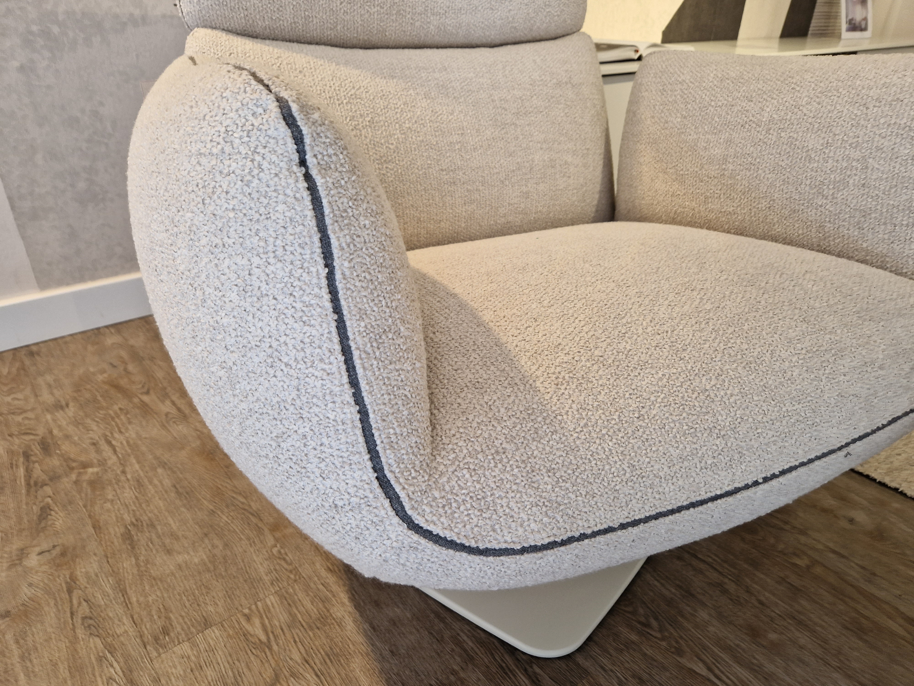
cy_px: 343
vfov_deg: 58.9
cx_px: 457
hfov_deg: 73.9
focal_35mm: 23
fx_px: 607
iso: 125
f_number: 1.8
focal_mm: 5.4
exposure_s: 1/100
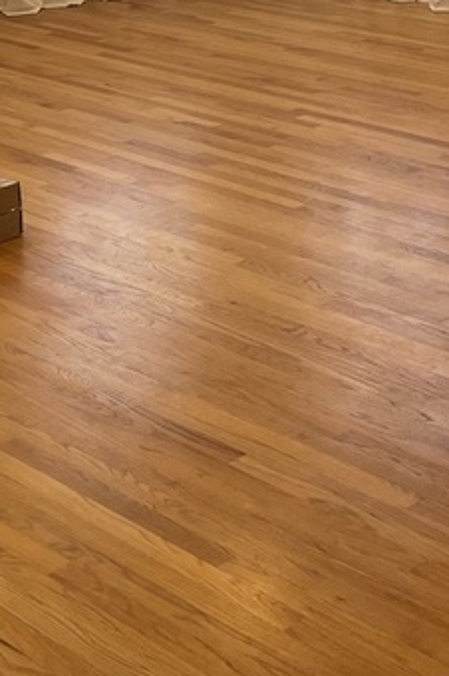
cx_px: 24
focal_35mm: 86
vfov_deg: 22.3
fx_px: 1612
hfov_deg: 15.6
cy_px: -70
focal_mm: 4.2
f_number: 1.6
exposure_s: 1/120
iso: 50
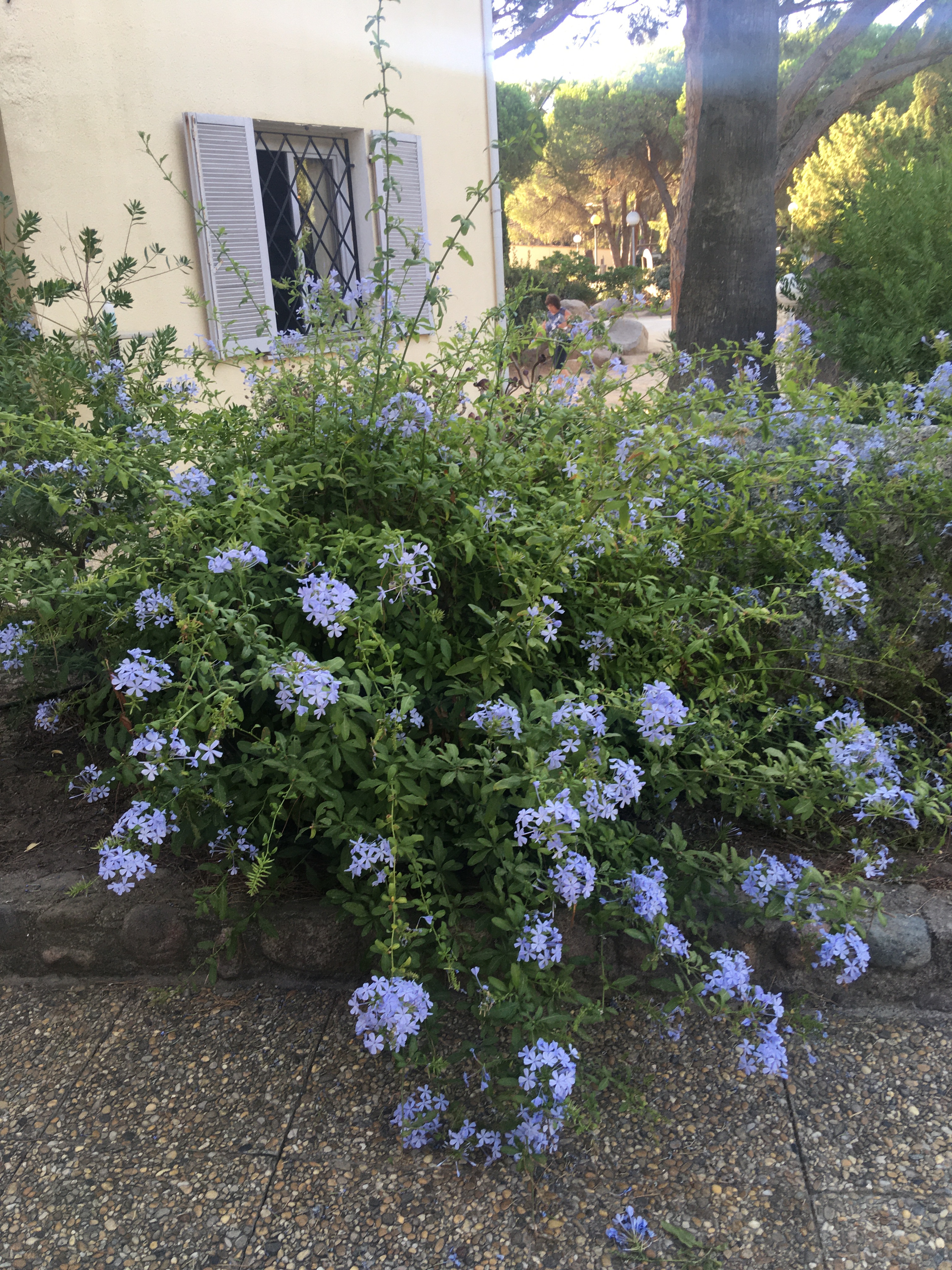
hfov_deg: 48.2
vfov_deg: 61.7
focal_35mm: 29
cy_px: 635
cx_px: 476
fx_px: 1063
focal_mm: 4.15
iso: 40
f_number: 2.2
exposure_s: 1/100
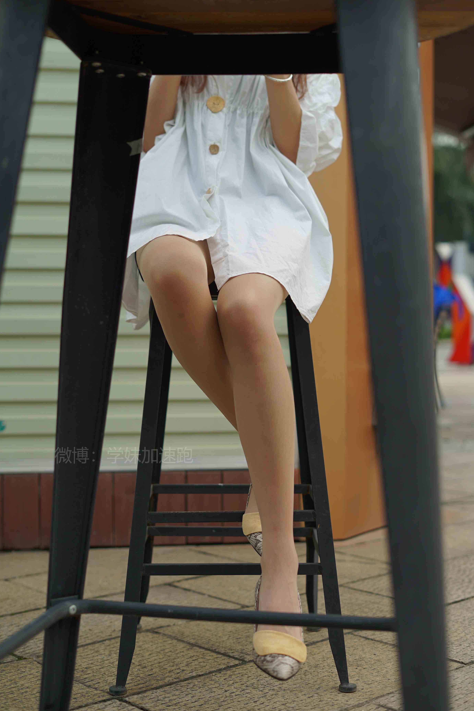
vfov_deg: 38.9
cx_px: 240
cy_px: 356
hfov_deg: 26.5
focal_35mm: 51
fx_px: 1007
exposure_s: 1/1250
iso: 100
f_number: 2.8
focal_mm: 50
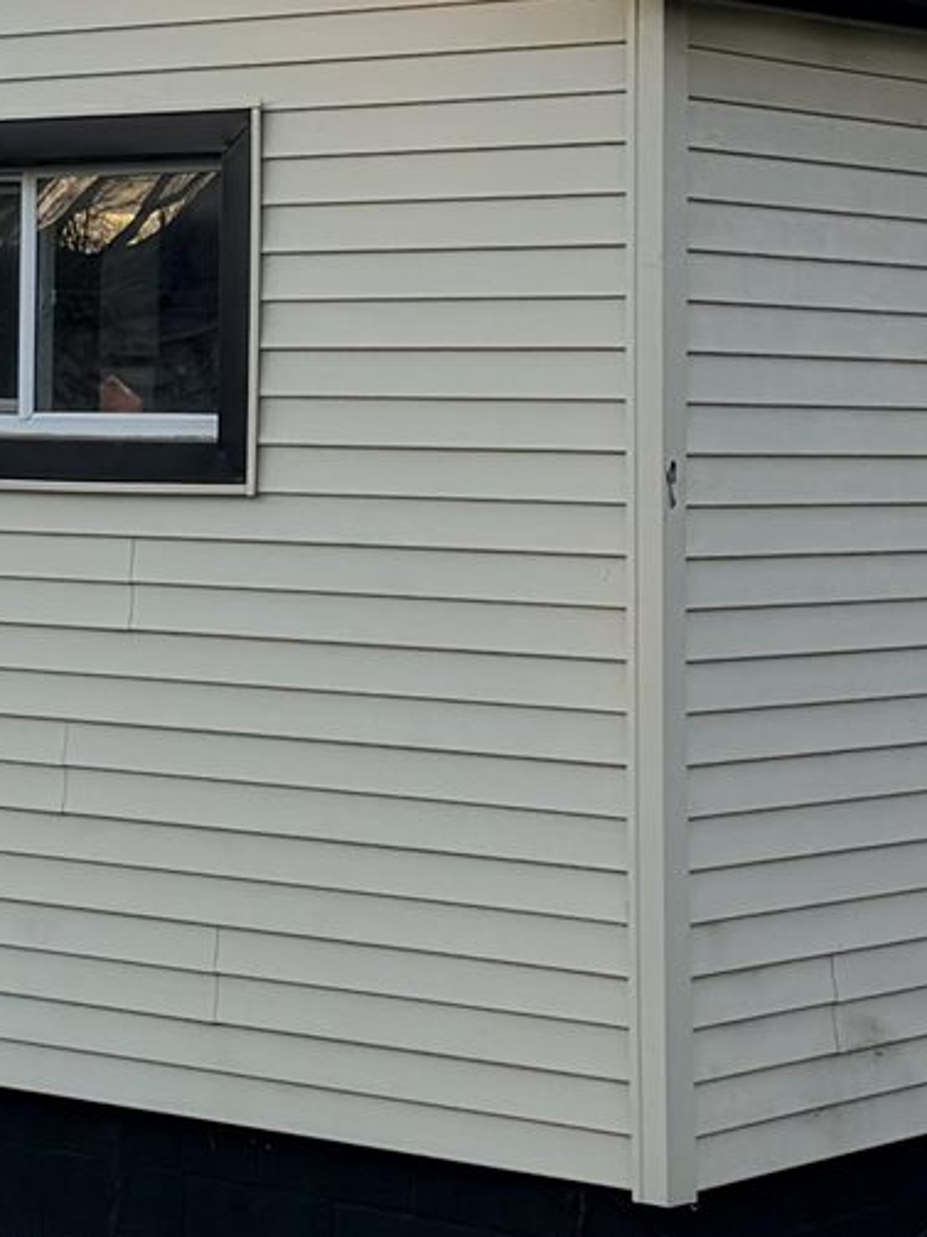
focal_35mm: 110
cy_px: 133
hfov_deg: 13.4
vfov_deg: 17.6
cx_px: 300
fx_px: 3929
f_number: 1.78
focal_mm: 6.76
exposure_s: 1/757
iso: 80
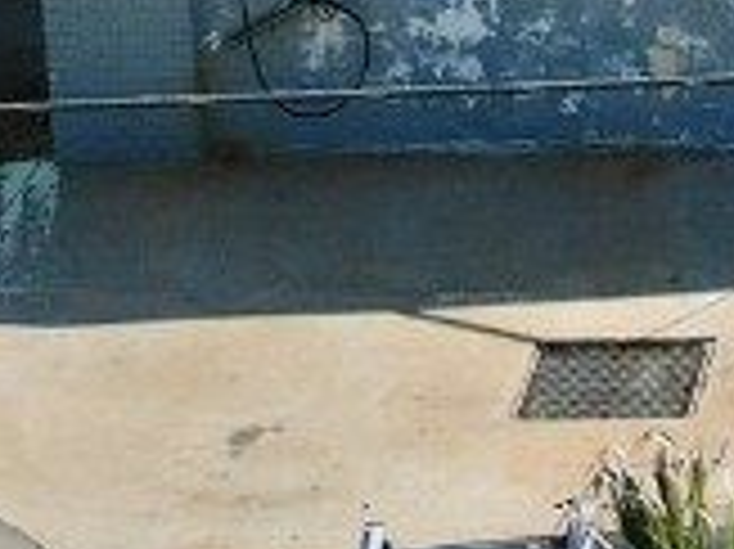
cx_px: 1279
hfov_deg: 12.1
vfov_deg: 8.8
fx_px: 3199
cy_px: -806
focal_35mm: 151
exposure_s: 1/6400
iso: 110
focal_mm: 6.72
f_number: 1.7
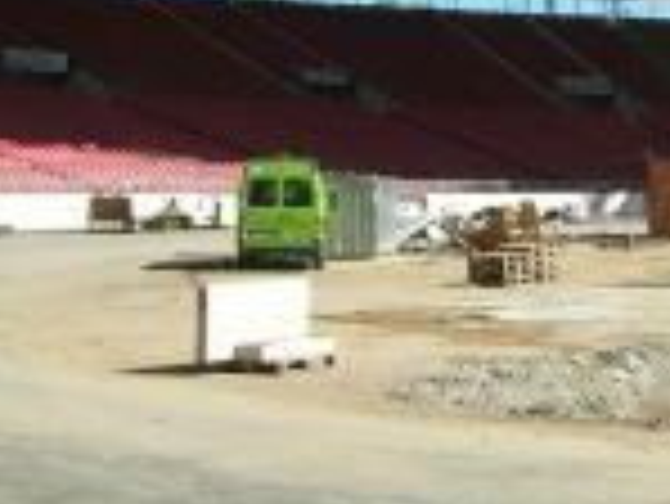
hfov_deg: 18.7
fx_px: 1976
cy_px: -58
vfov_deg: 14.2
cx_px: 679
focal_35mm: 102
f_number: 4.8
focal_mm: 7.8
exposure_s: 1/400
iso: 64
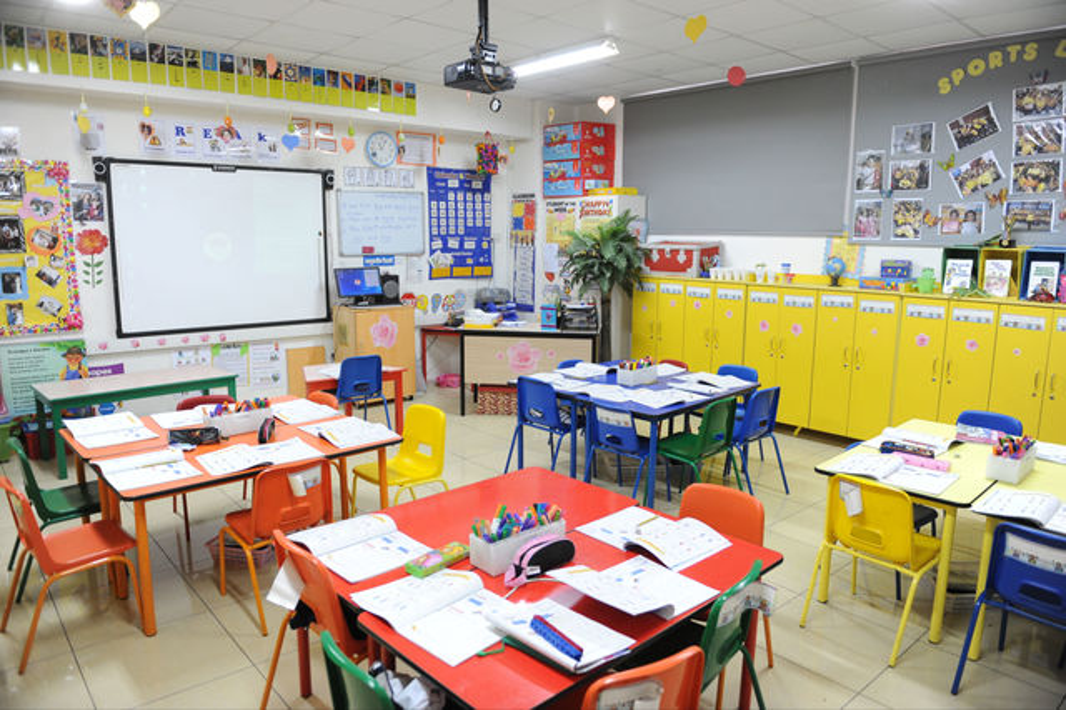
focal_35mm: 24
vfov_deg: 53.1
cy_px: 355
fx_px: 710
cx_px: 533
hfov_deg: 73.8
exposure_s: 1/100
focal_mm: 24
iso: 1250
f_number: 2.8
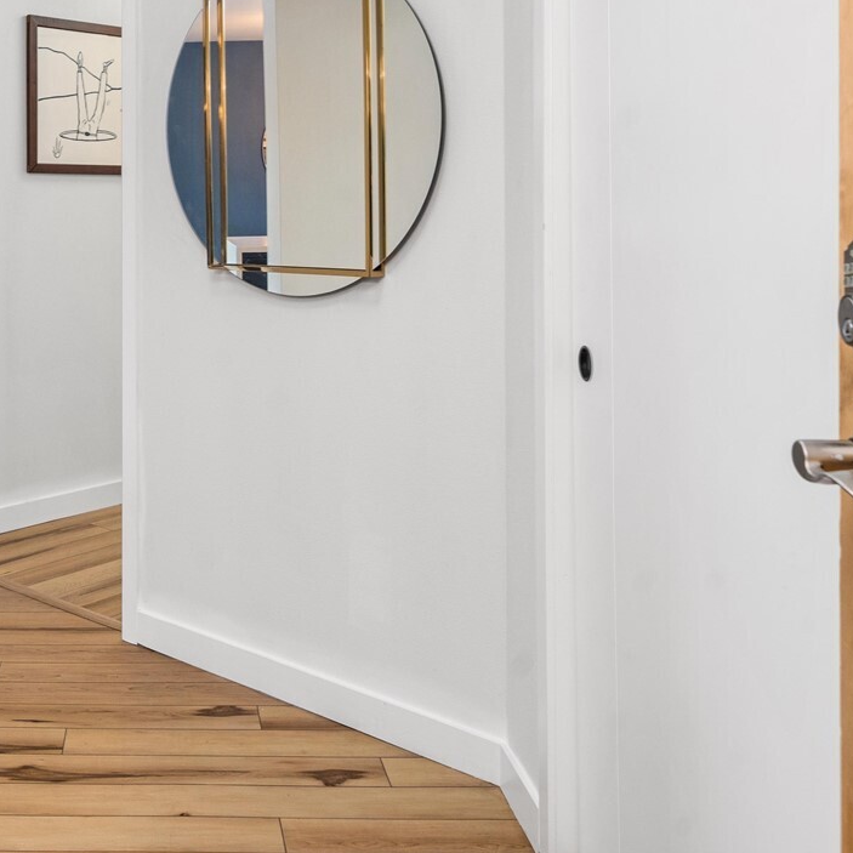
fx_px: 1143
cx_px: 132
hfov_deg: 38.8
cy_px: 170
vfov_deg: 39.3
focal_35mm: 41
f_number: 8
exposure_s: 1/60
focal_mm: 20
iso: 500
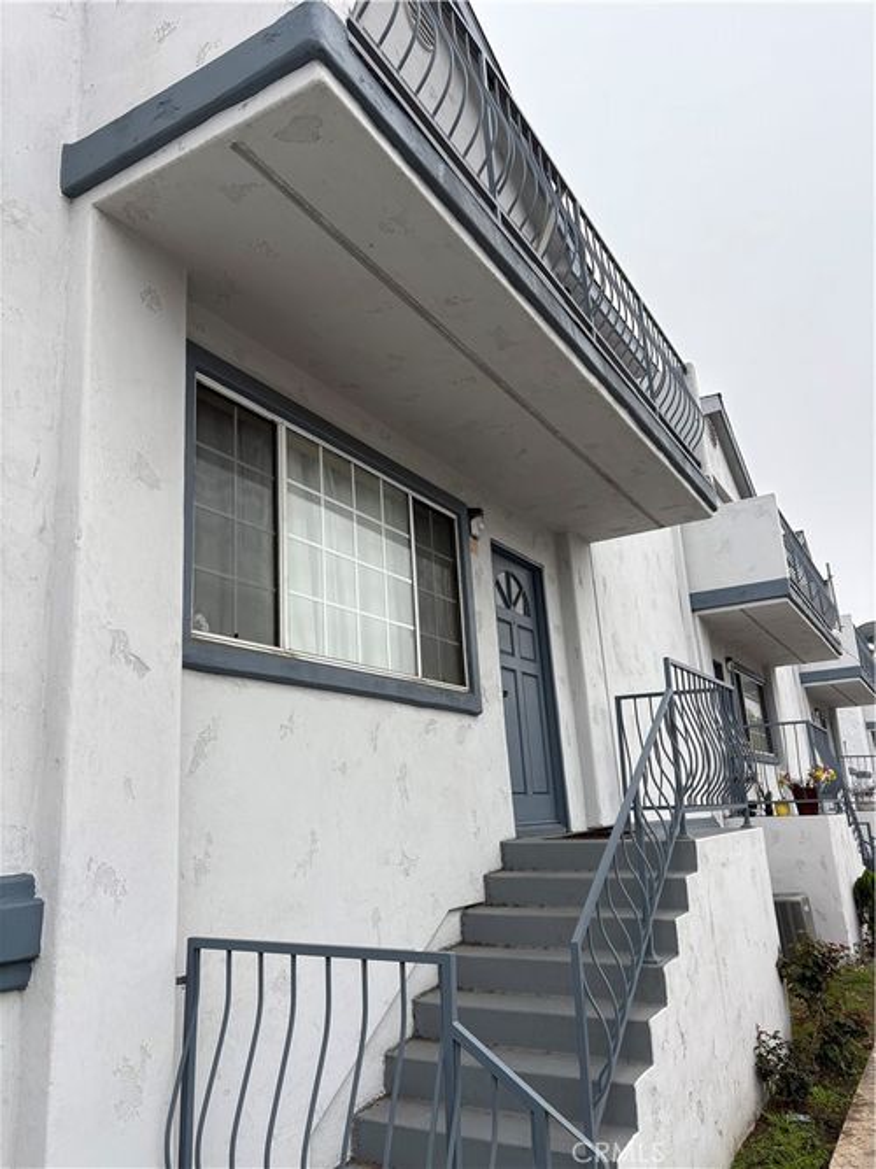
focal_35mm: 26
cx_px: 438
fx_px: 878
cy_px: 584
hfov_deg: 53.0
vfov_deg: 67.3
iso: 40
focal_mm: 5.96
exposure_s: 1/173
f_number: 1.6
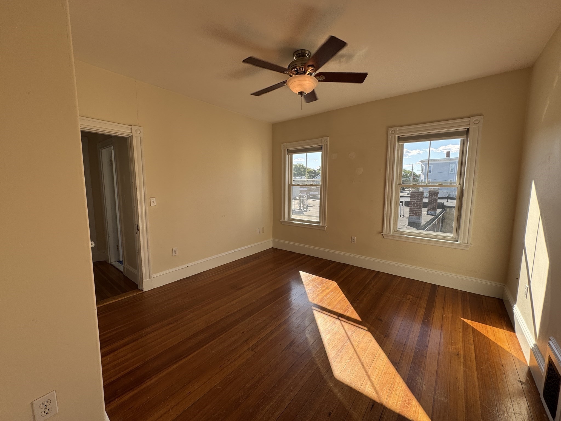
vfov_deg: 85.7
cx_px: 280
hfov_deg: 102.1
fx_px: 227
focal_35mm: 14
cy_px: 210
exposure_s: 1/223
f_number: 2.2
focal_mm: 2.22
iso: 40
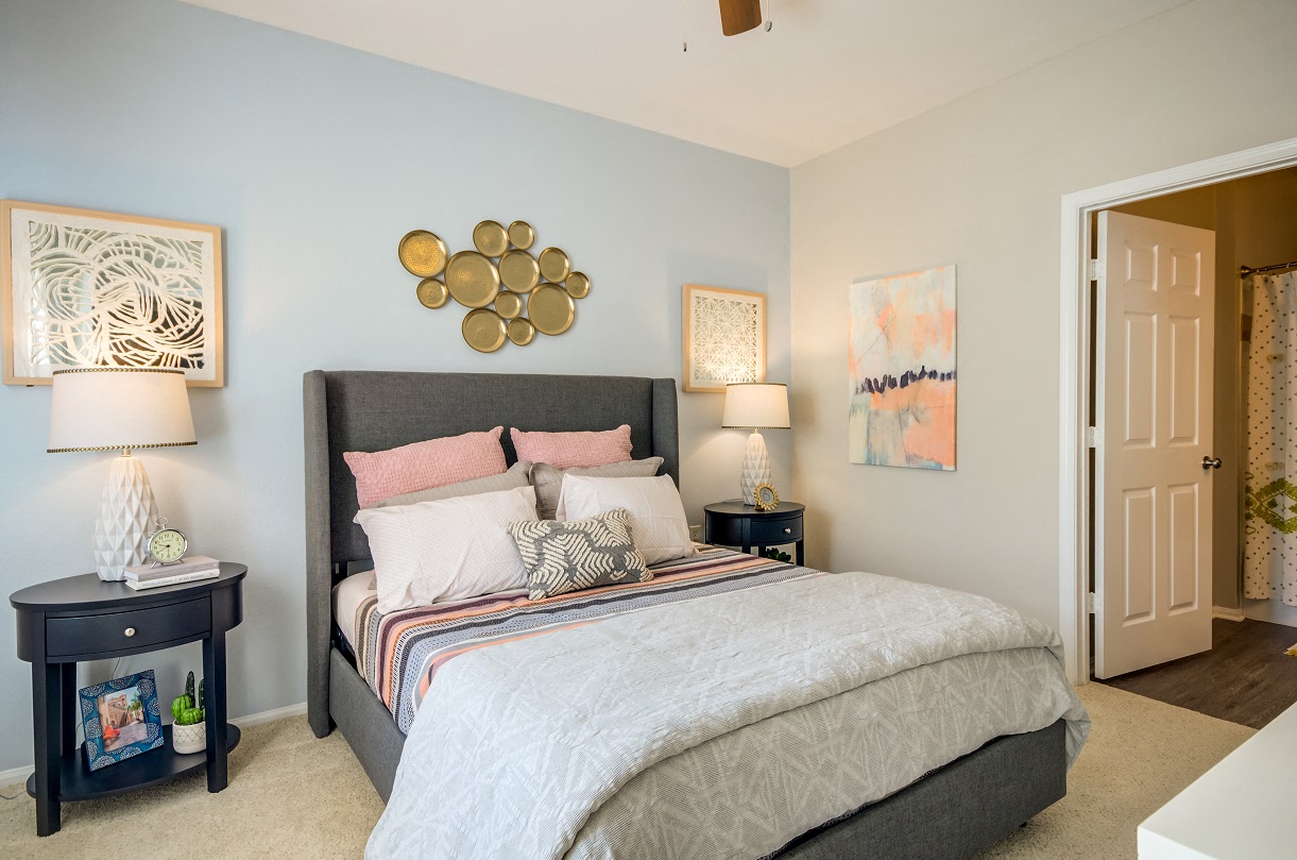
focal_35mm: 20
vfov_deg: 63.0
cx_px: 648
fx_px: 701
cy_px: 430
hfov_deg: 85.5
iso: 200
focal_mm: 13
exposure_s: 1/13
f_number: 8
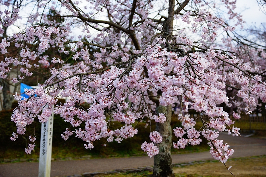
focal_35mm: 42
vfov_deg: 31.9
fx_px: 310
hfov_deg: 46.4
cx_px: 133
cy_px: 88
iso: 100
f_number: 2.8
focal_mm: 28
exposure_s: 1/1000
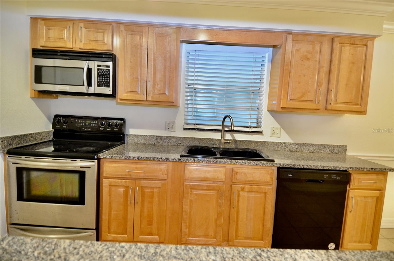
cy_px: 130
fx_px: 197
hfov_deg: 90.1
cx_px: 197
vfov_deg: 67.1
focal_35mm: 18
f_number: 4
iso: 800
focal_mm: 12
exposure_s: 1/60
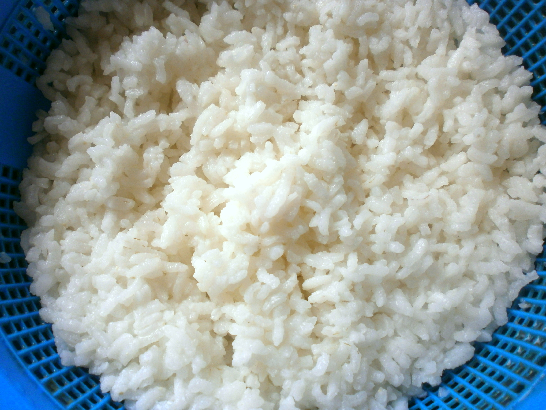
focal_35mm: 27
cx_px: 273
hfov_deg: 65.3
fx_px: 426
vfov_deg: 51.4
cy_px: 205
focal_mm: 4.8
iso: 100
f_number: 2.9
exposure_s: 1/250
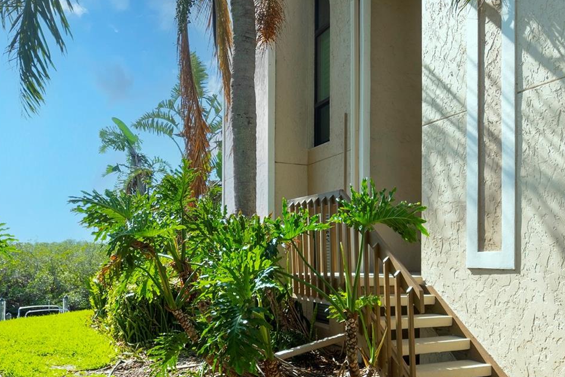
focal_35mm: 33
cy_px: 226
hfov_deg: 56.3
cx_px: 372
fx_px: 515
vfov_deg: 40.0
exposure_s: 1/1000
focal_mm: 13
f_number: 3.8
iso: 200
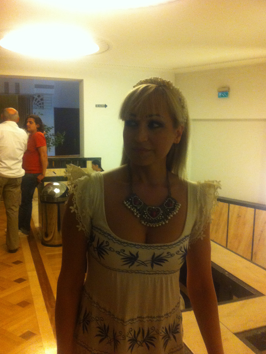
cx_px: 135
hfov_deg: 39.7
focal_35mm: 36
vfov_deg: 51.4
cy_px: 177
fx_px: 369
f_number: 2.8
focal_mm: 3.85
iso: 500
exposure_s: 1/15
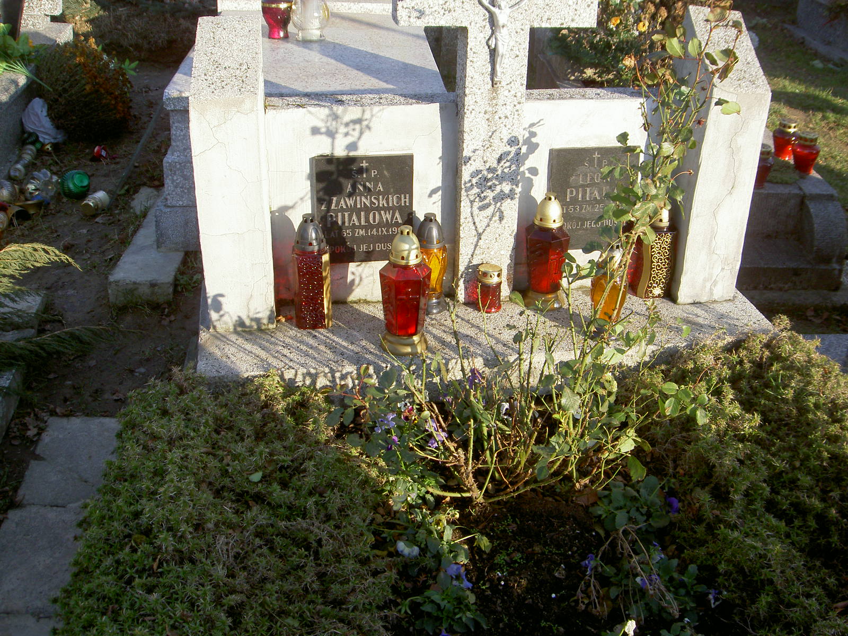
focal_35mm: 39
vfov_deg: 36.8
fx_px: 955
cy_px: 318
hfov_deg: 47.9
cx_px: 424
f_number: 4.7
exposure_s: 1/160
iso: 100
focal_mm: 8
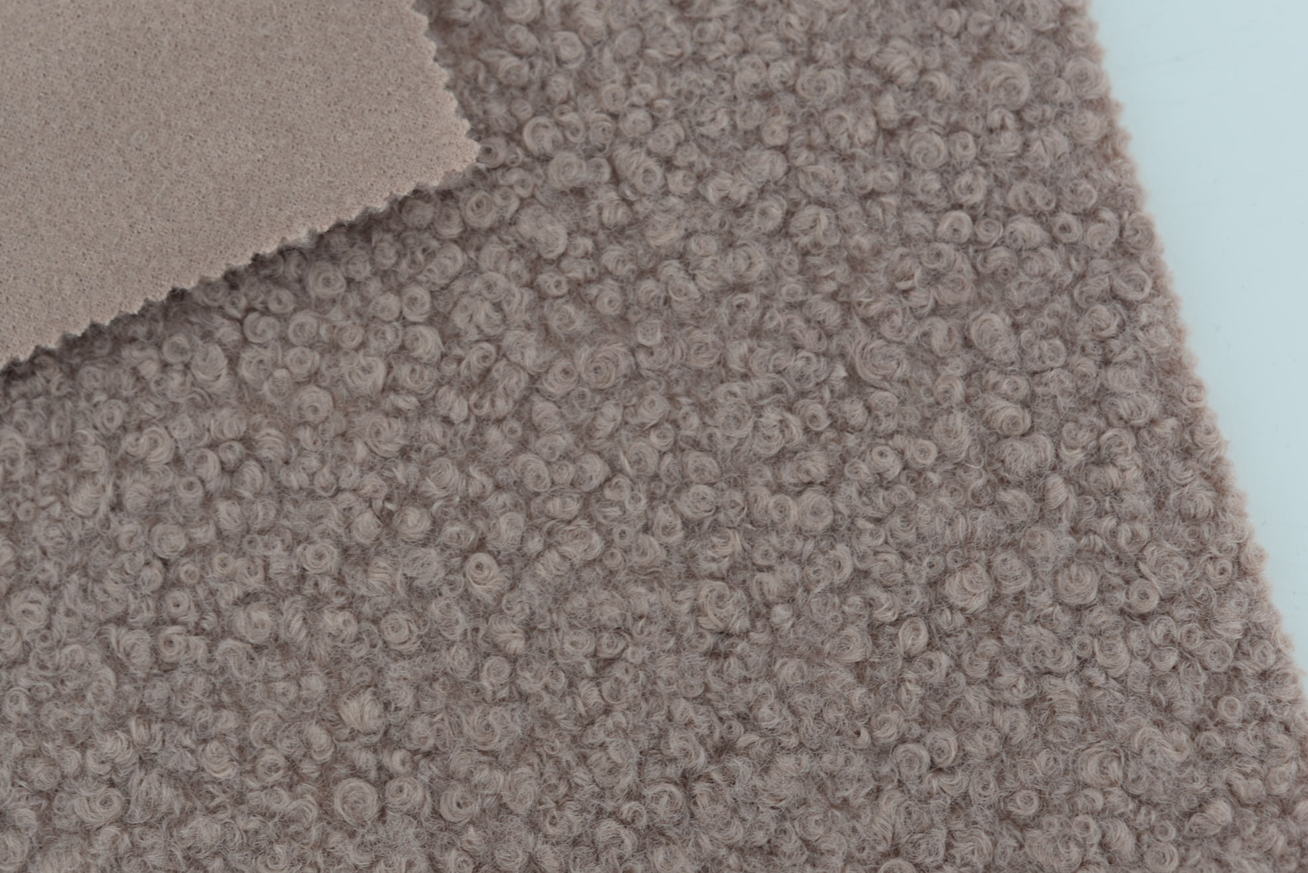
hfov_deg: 26.4
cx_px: 408
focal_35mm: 76
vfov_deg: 17.8
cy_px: 211
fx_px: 2762
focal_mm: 50
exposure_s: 1/160
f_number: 3.5
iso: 100
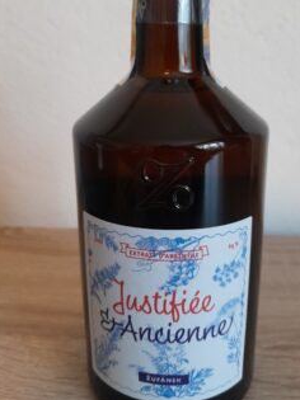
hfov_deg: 42.9
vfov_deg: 55.0
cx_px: 167
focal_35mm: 33
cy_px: 163
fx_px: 382
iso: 200
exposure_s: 1/60
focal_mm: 4
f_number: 1.8
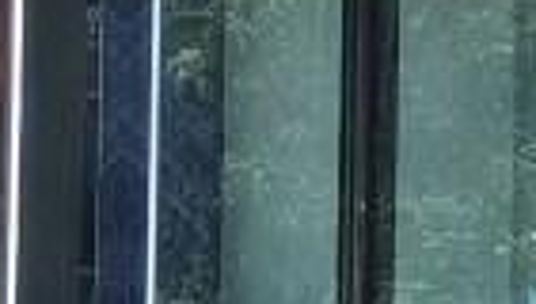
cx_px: 1684
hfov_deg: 3.5
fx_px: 8560
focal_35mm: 601
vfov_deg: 2.0
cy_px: 38
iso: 50
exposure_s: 1/336
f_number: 1.9
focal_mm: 6.71
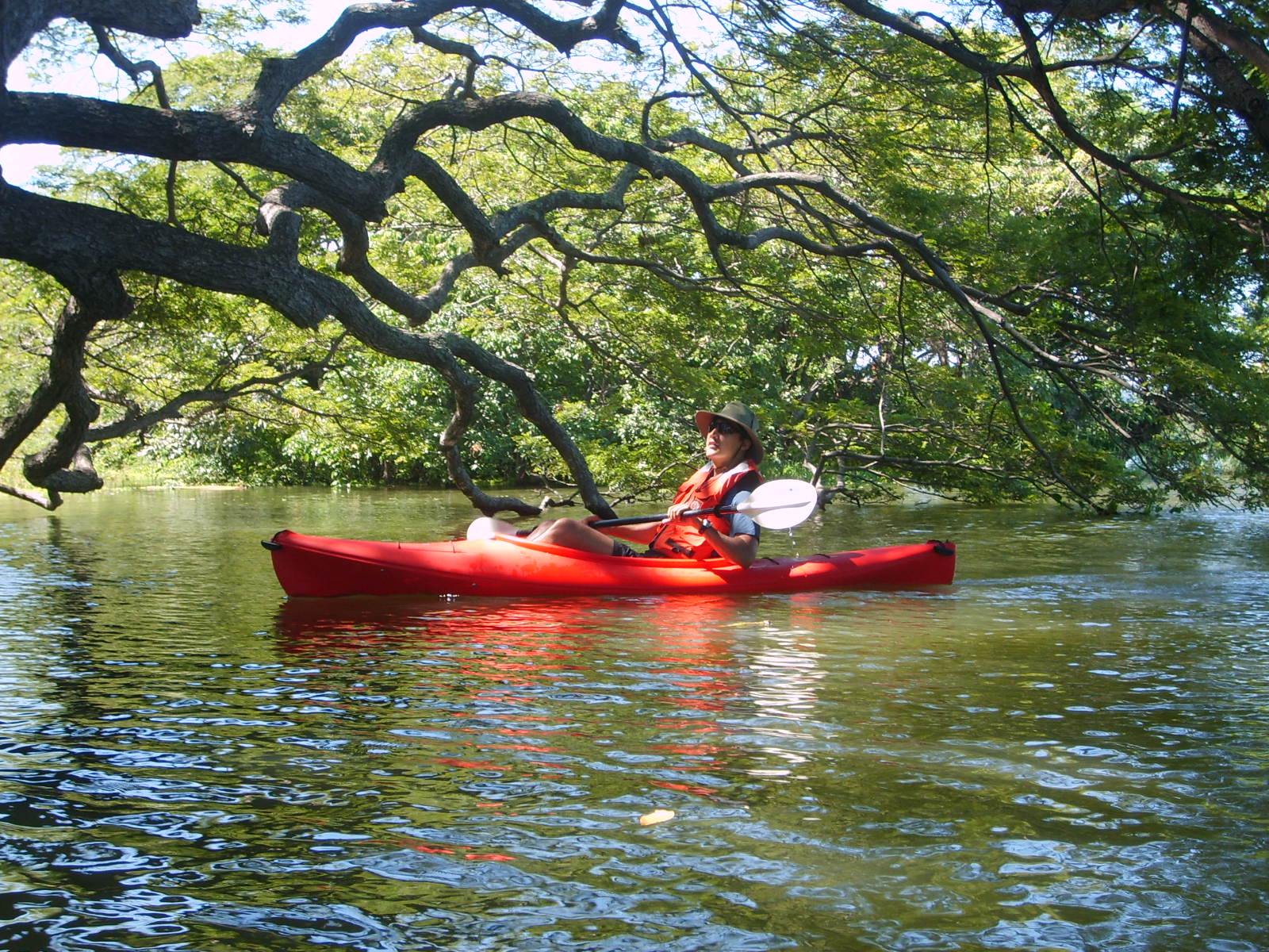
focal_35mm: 52
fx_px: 1906
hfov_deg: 36.8
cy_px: 476
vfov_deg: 28.0
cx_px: 634
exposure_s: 1/90
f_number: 3.3
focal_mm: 8.7
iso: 50
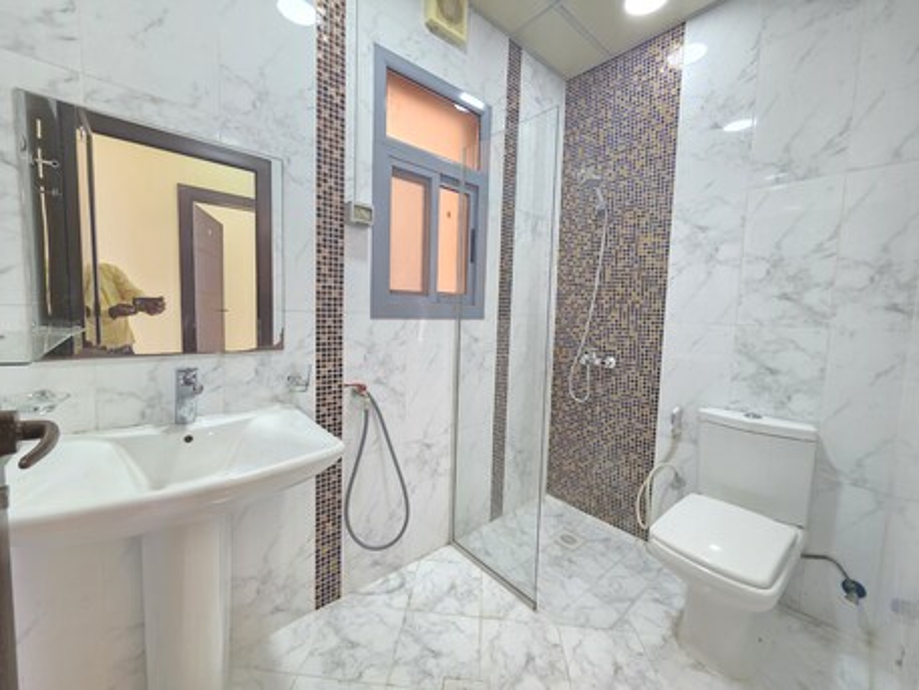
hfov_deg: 106.2
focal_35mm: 13
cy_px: 345
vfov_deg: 89.9
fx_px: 345
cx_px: 460
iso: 320
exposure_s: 1/50
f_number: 1.9
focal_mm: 2.2
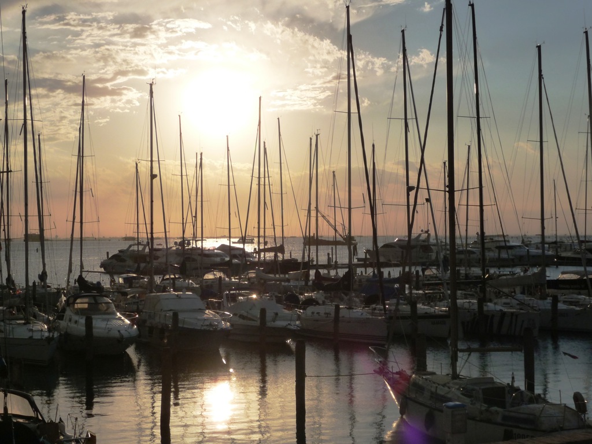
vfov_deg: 23.7
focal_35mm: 62
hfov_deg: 31.2
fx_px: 1060
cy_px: 222
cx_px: 296
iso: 160
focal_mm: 10.5
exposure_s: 1/640
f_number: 10
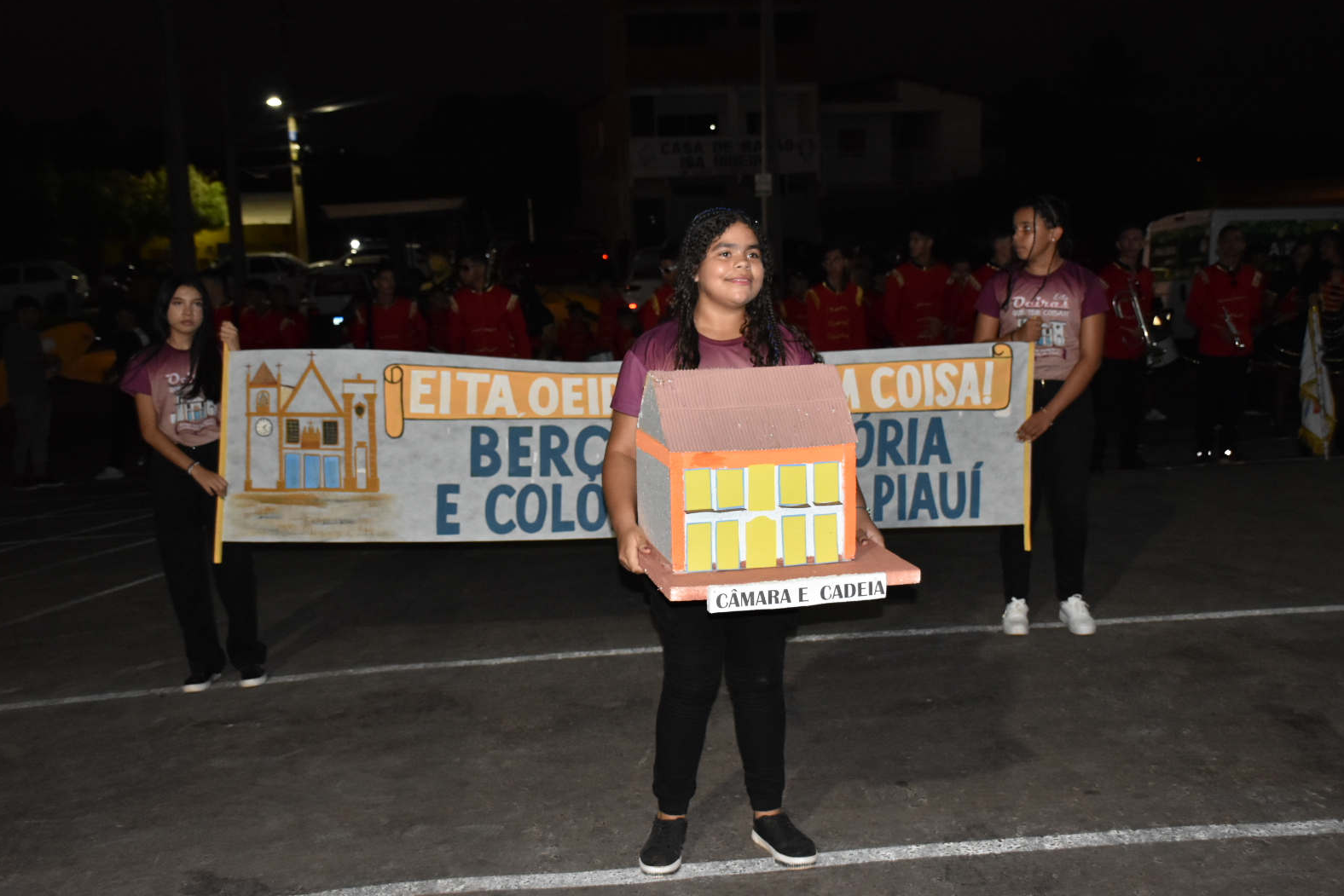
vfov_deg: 35.9
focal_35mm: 37
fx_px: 1381
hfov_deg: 51.9
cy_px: 449
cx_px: 659
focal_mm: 24
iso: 1600
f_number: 4.5
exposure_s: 1/100
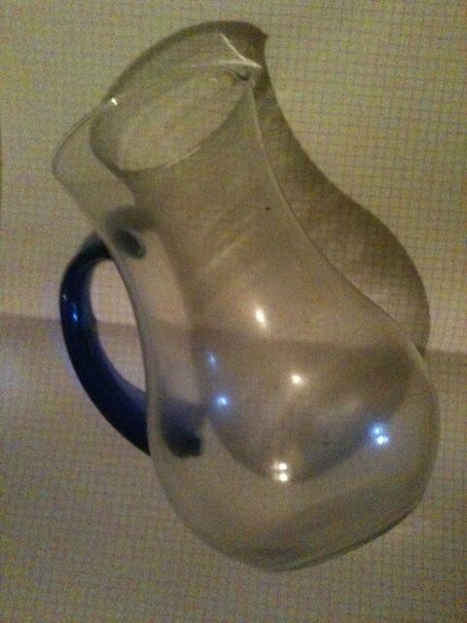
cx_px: 234
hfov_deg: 40.7
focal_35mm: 35
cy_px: 312
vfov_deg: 52.6
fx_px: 630
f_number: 2.8
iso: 1000
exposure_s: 1/10
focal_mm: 3.85
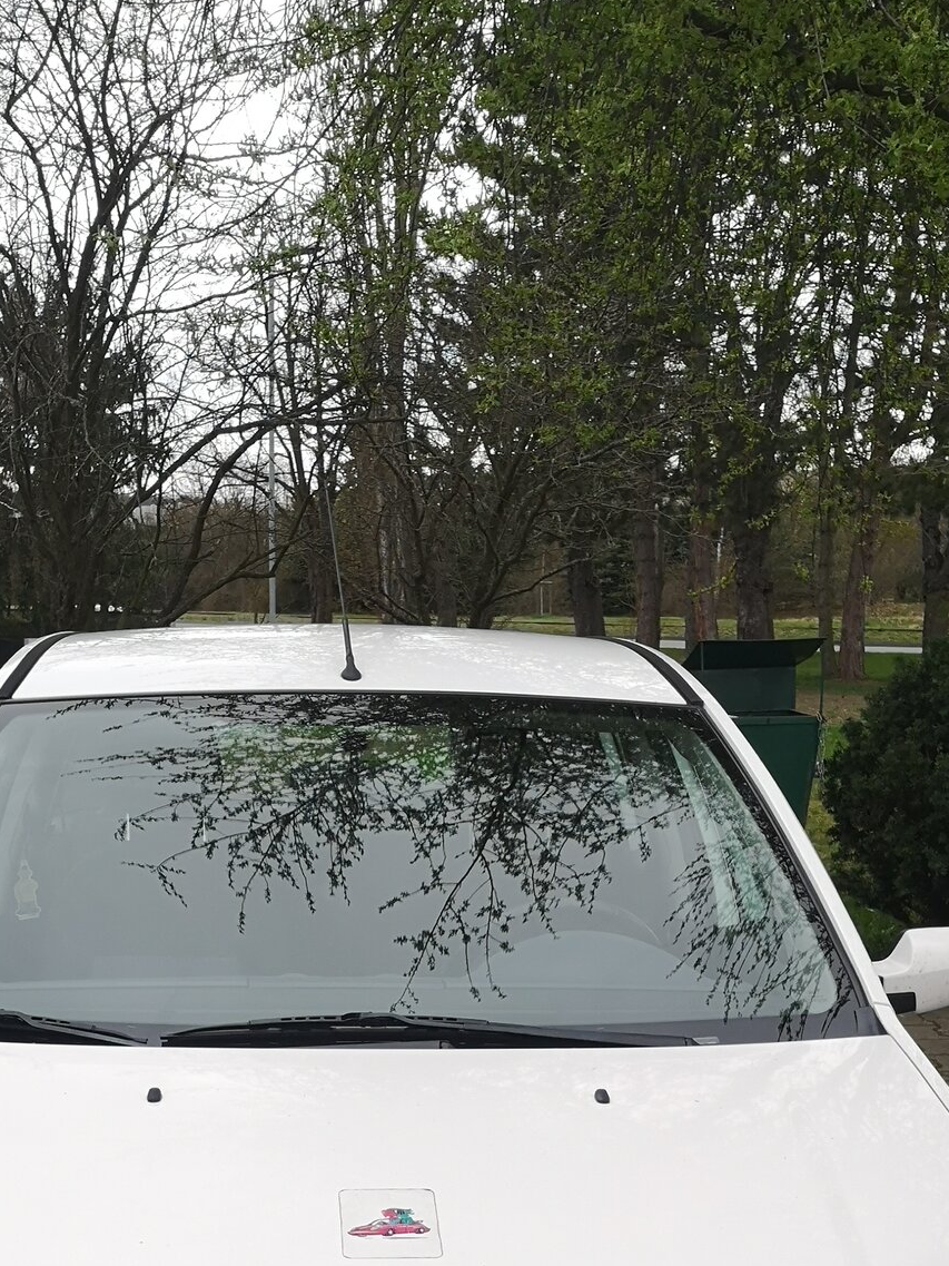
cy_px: 1127
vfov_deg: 32.2
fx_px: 2083
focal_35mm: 57
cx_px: 375
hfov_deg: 25.6
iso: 50
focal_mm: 5.58
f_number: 1.8
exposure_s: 1/60
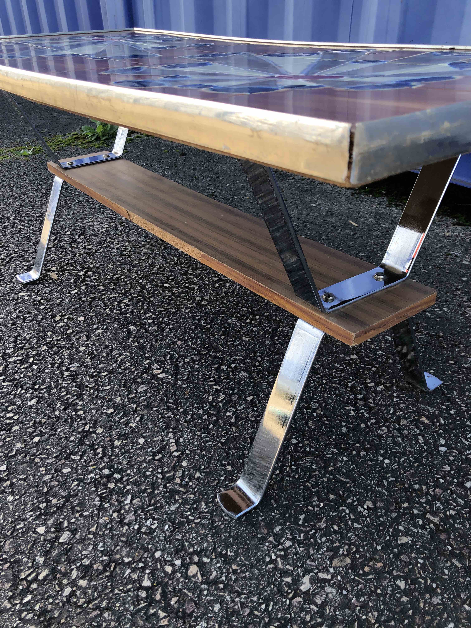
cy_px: 314
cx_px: 236
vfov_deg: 63.4
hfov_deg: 49.7
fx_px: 508
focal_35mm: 28
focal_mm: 3.99
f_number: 1.8
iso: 20
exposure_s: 1/274
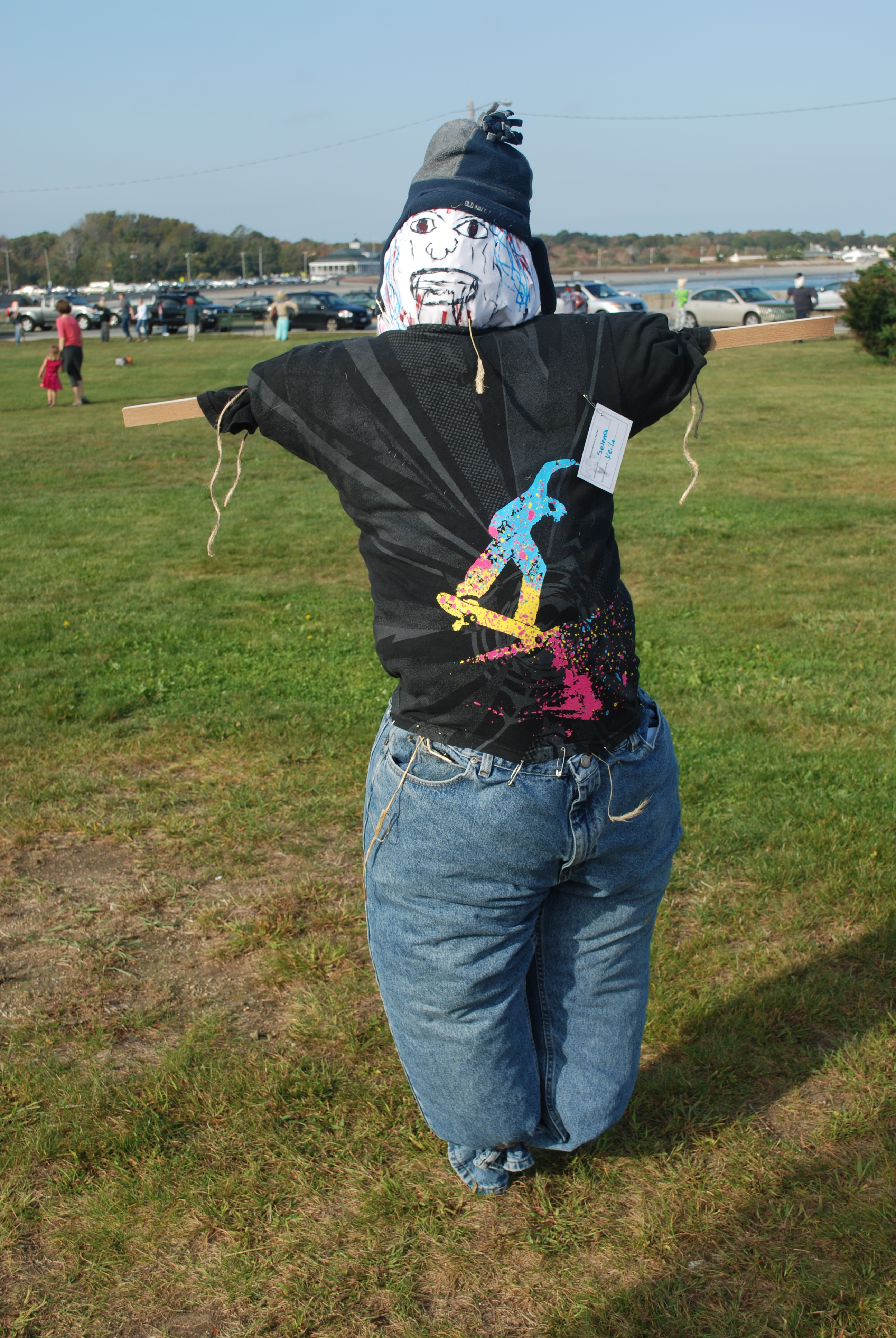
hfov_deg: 32.0
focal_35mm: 42
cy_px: 669
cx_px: 448
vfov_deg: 46.3
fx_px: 1563
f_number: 7.1
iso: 100
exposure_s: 1/200
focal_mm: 28
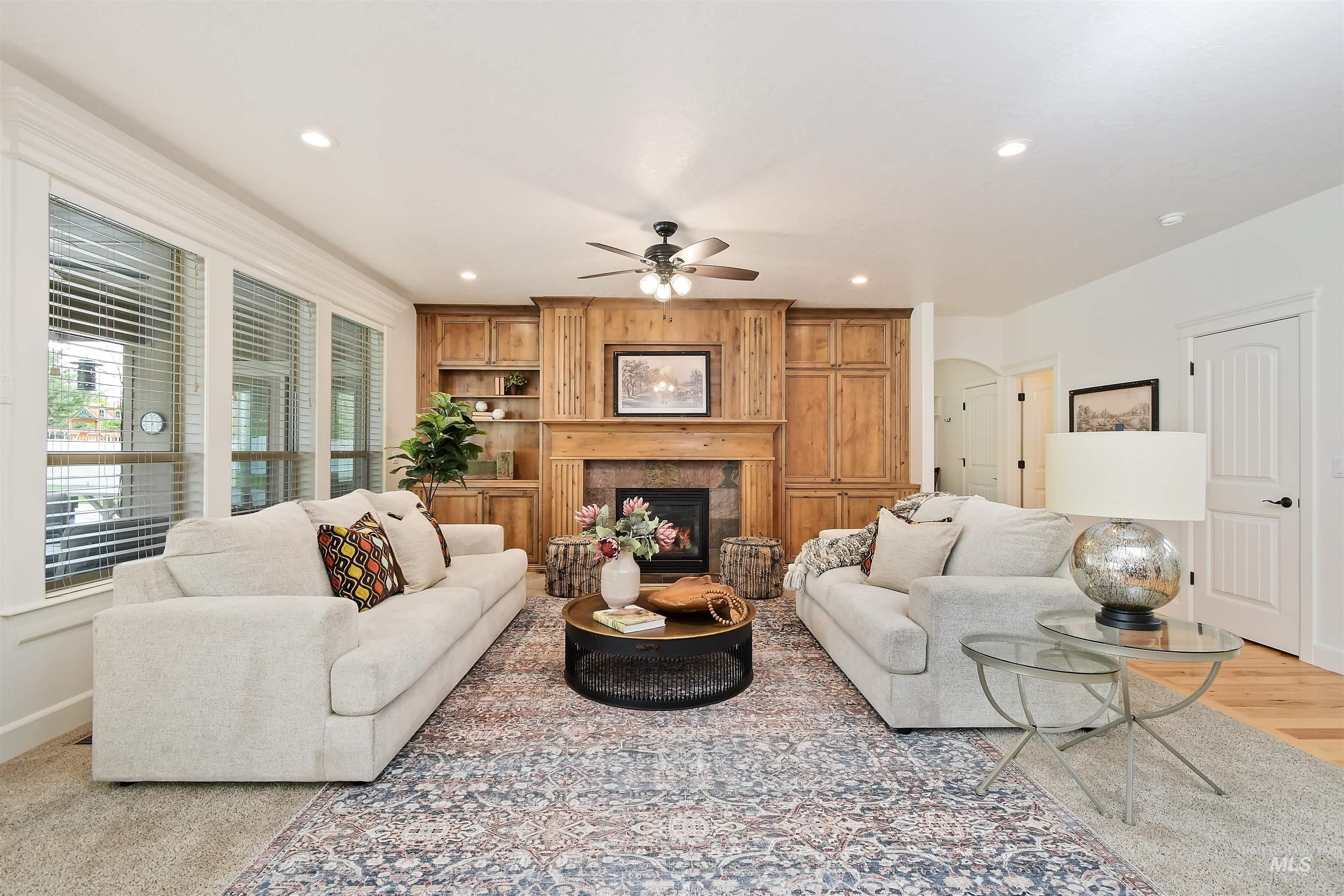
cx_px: 672
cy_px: 448
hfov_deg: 100.4
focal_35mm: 15
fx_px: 560
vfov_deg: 77.3
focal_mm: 10
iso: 320
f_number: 7.1
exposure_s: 1/8
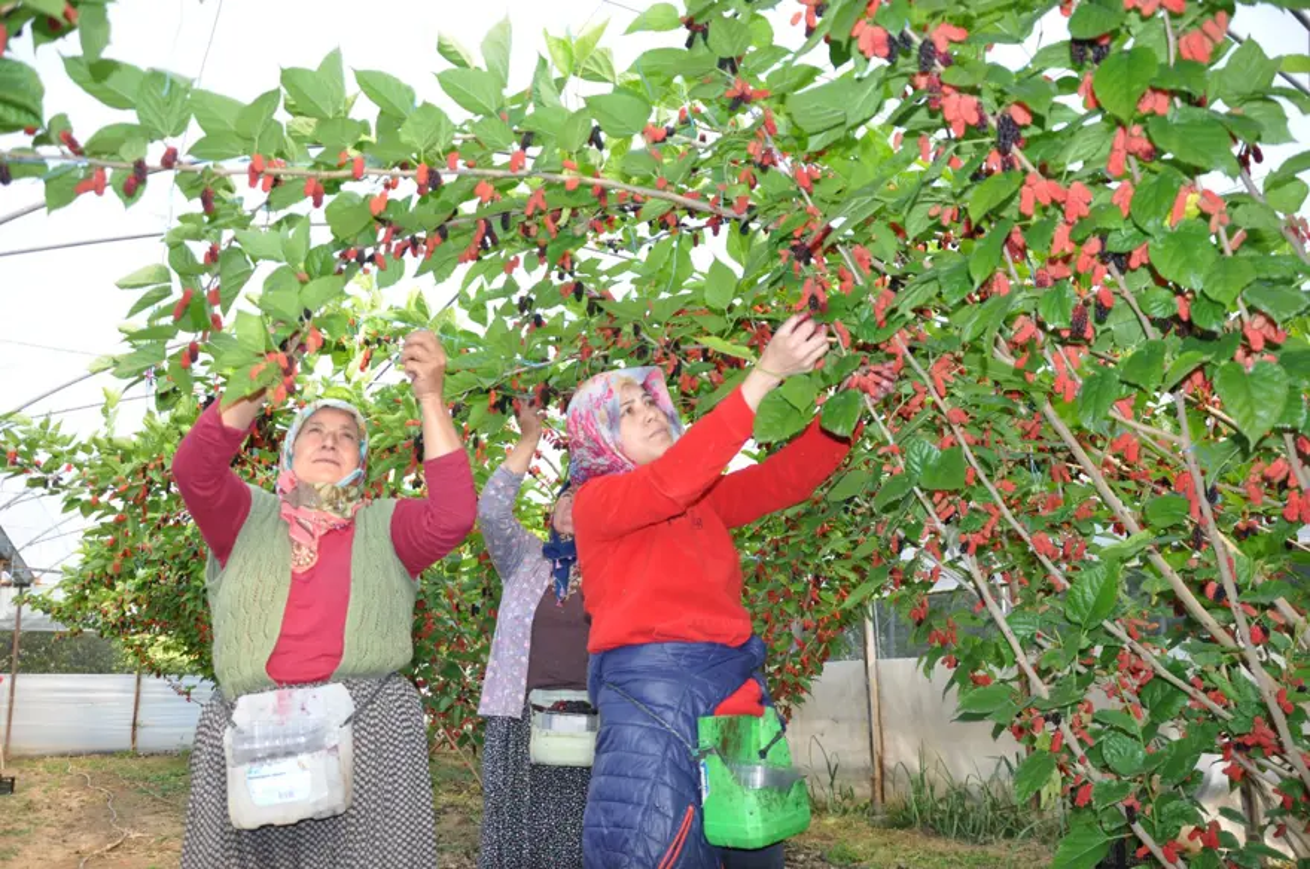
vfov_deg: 47.8
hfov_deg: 67.5
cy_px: 434
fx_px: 981
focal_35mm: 27
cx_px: 655
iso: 200
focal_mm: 18
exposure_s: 1/200
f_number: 4.5
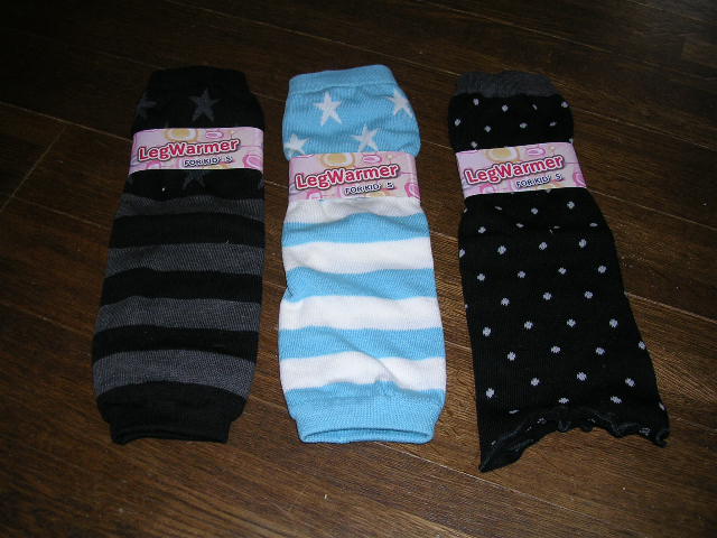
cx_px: 358
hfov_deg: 49.0
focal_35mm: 38
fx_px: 787
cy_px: 269
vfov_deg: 37.7
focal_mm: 5.8
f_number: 2.8
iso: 50
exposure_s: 1/60.1
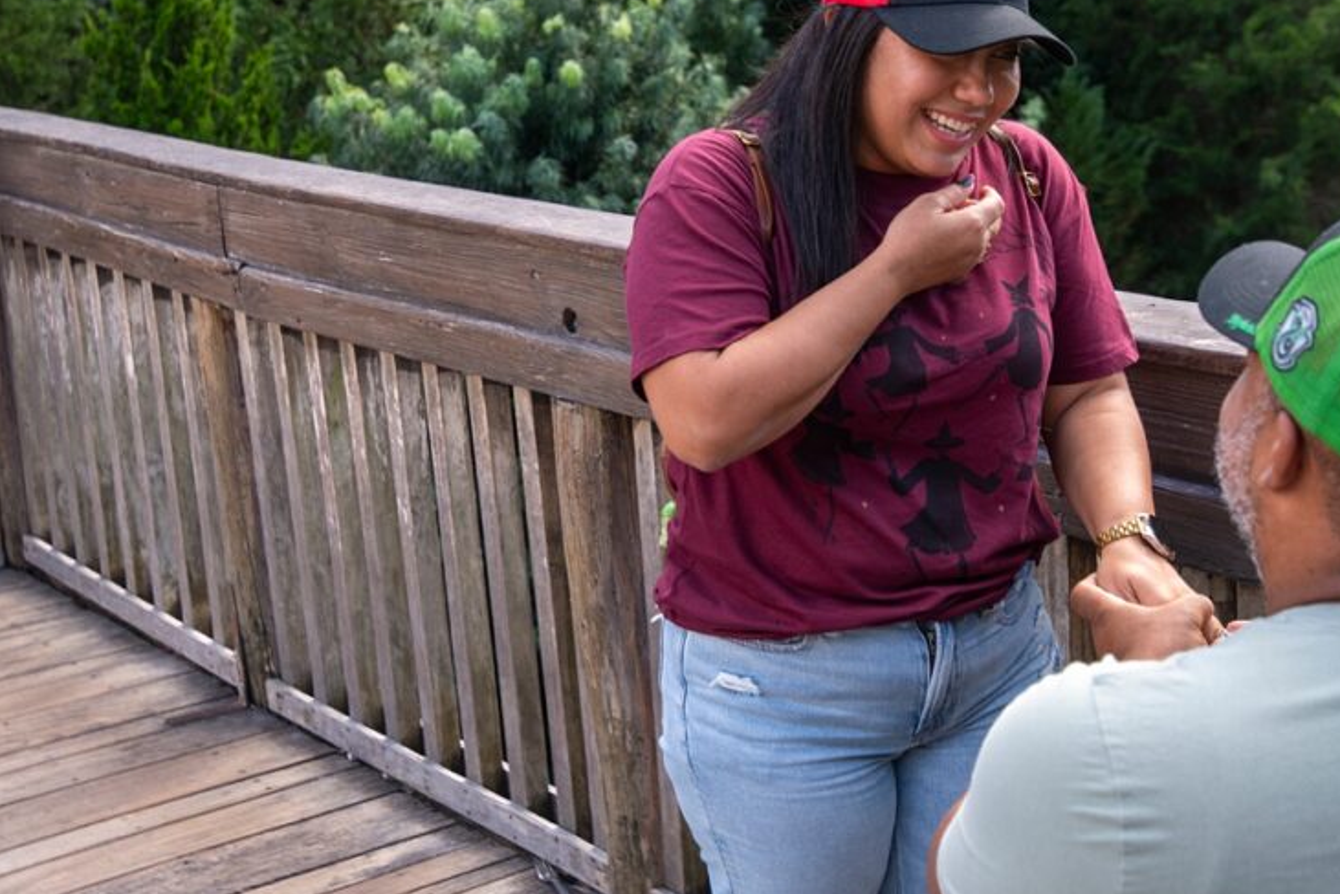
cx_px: 920
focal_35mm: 42
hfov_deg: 45.5
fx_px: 1564
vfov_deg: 31.9
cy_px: 391
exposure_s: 1/320
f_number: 3.2
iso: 100
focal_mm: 30
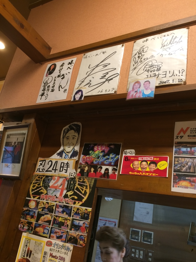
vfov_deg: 61.7
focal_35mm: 29
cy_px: 131
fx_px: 219
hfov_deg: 48.2
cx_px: 98
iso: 64
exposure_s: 1/30
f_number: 2.2
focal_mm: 4.15
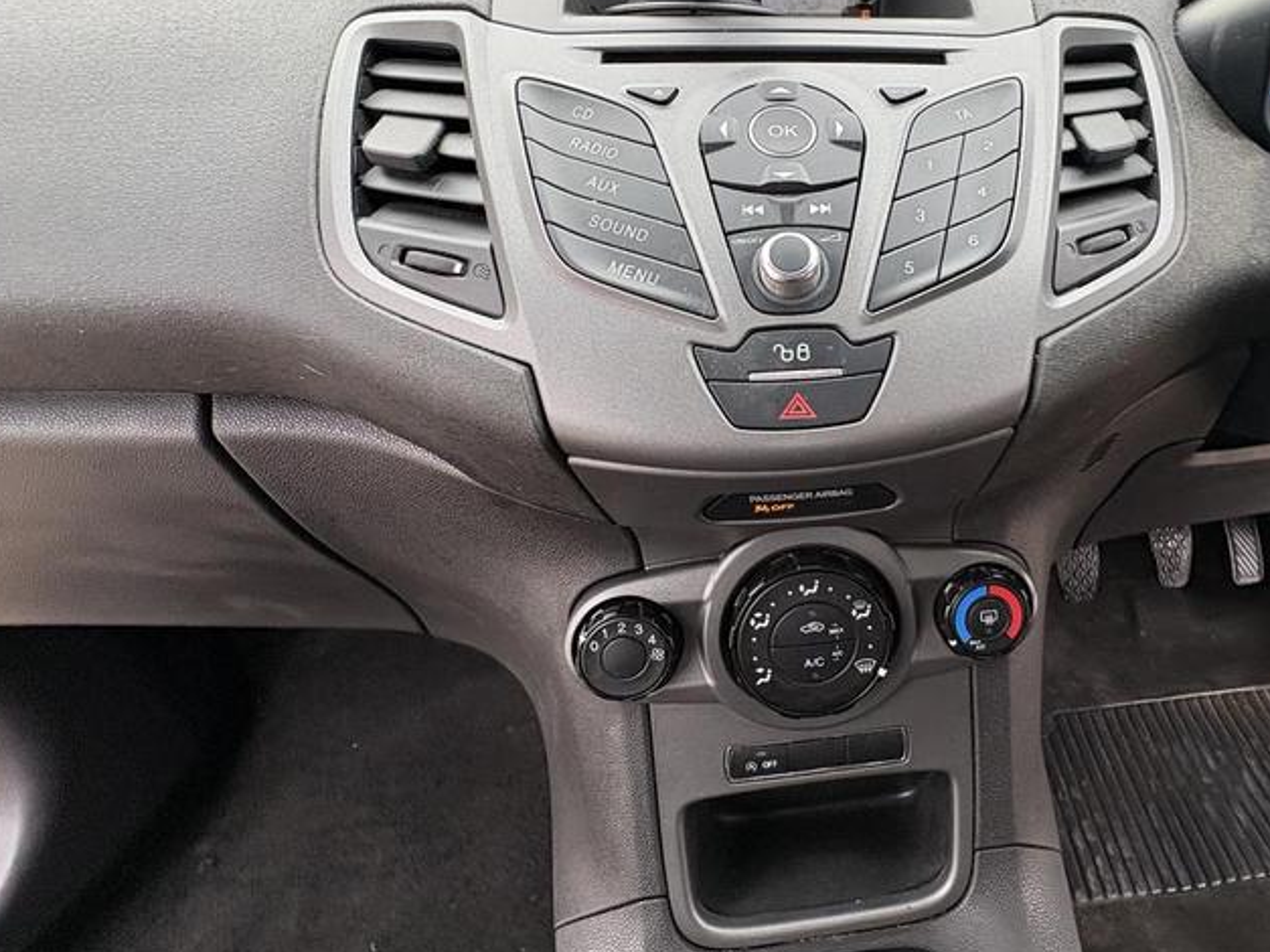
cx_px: 881
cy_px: 346
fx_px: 734
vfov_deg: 64.8
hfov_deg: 78.1
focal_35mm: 20
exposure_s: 1/99
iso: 100
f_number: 2.2
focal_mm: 2.22
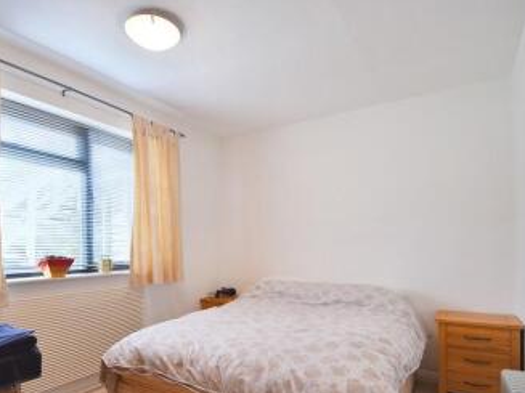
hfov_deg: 79.0
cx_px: 252
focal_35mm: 21
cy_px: 249
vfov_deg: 62.4
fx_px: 318
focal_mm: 10
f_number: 4.5
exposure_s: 1/20
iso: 100
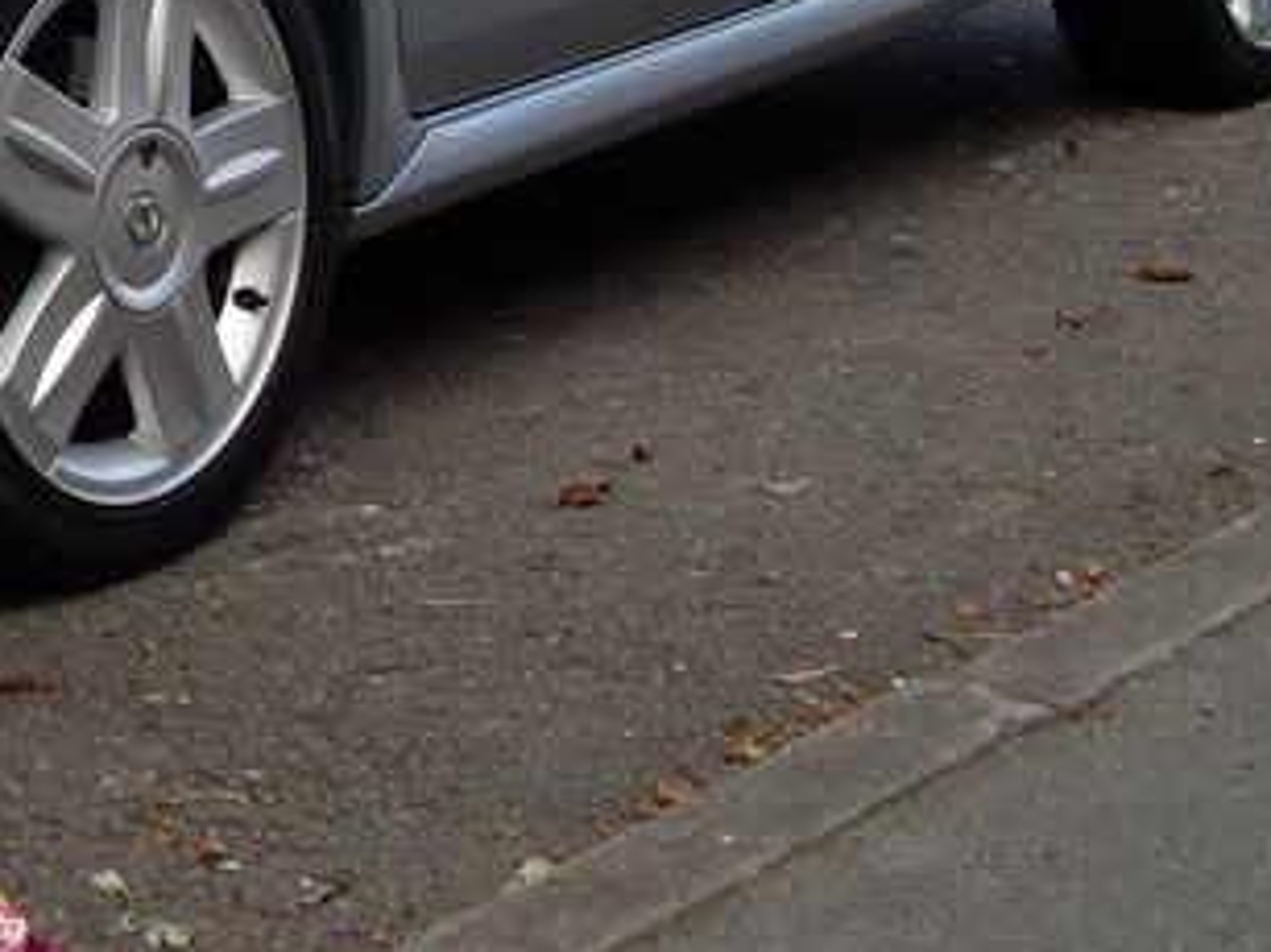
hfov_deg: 18.9
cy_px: -41
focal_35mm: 99
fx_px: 3634
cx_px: -203
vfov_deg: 14.6
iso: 80
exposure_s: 1/350
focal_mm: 6.3
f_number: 3
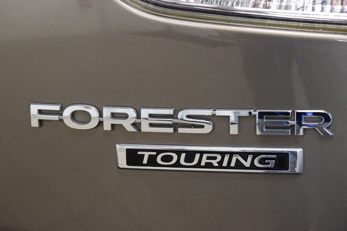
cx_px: 174
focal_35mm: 98
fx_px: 940
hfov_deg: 20.9
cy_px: 116
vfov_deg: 14.0
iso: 1600
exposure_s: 1/30
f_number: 5.6
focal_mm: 65
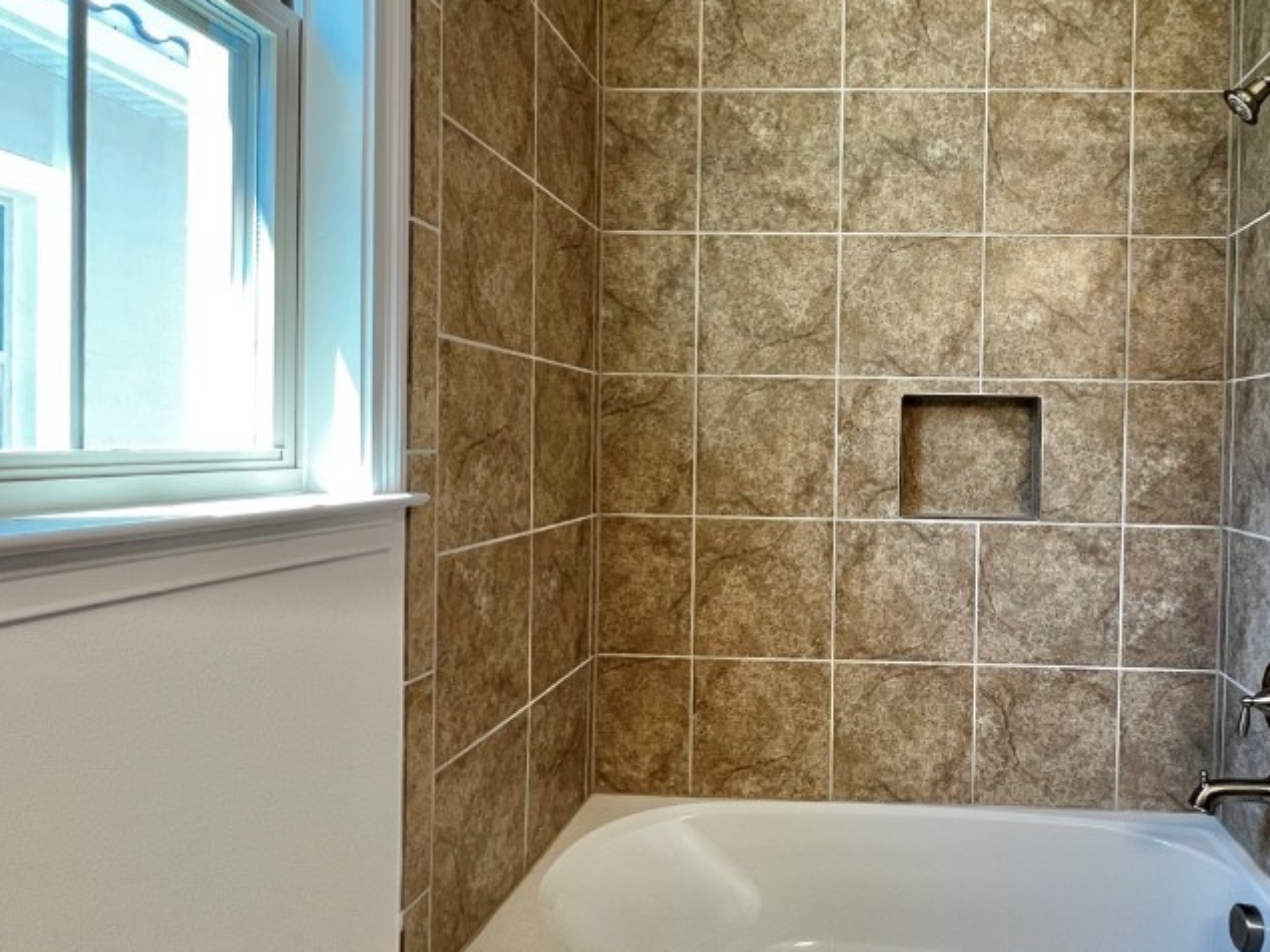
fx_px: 770
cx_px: 857
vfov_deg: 63.4
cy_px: 455
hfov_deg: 76.2
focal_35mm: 21
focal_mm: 1.57
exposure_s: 1/120
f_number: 1.8
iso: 200
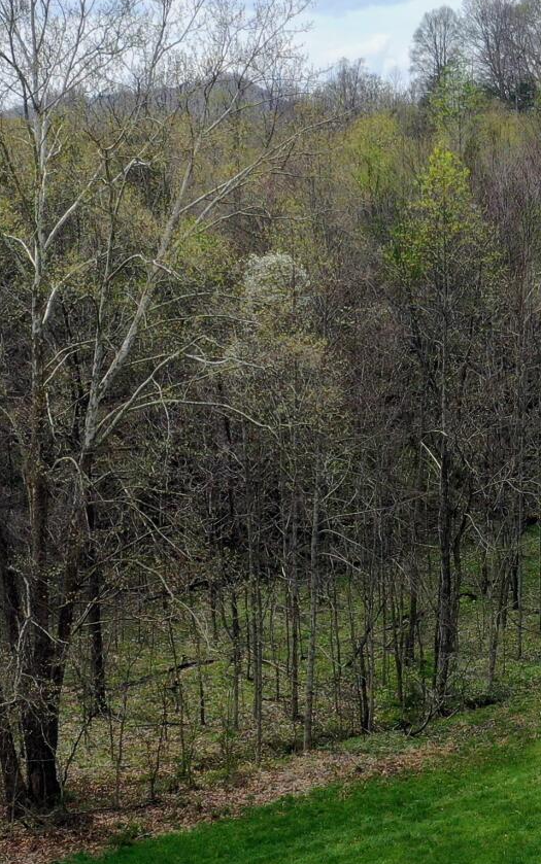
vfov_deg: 20.4
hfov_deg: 12.7
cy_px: 503
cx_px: 505
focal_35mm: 102
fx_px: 2404
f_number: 5
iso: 100
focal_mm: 10.26
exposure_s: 1/240
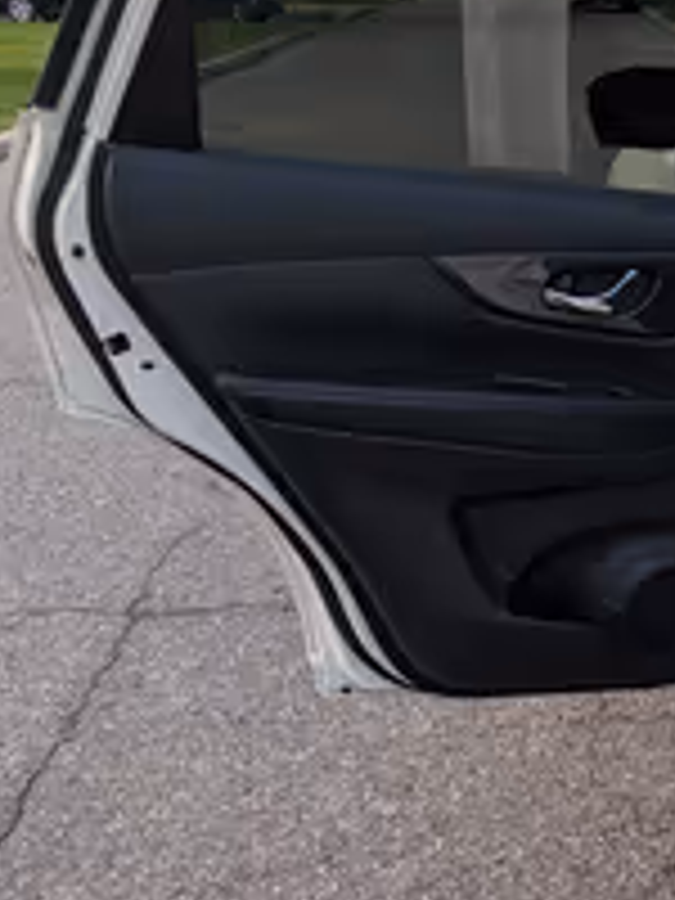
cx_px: 464
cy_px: 490
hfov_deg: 30.0
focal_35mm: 48
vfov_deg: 39.6
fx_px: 1248
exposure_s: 1/915
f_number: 2.2
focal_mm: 2.35
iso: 50
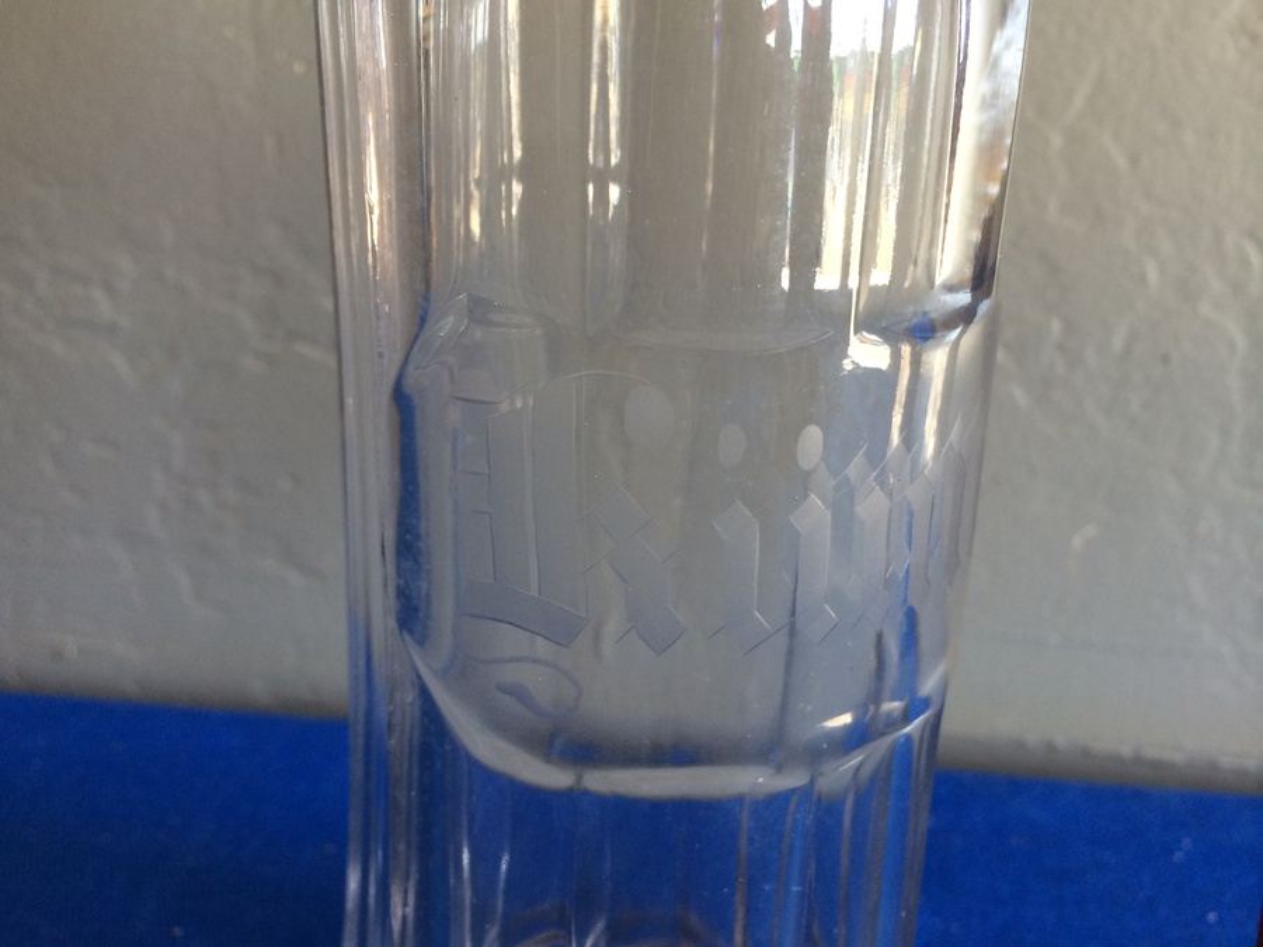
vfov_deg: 46.8
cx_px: 632
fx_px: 1095
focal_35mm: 30
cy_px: 474
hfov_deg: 60.0
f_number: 2.2
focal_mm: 4.12
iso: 80
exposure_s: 1/30
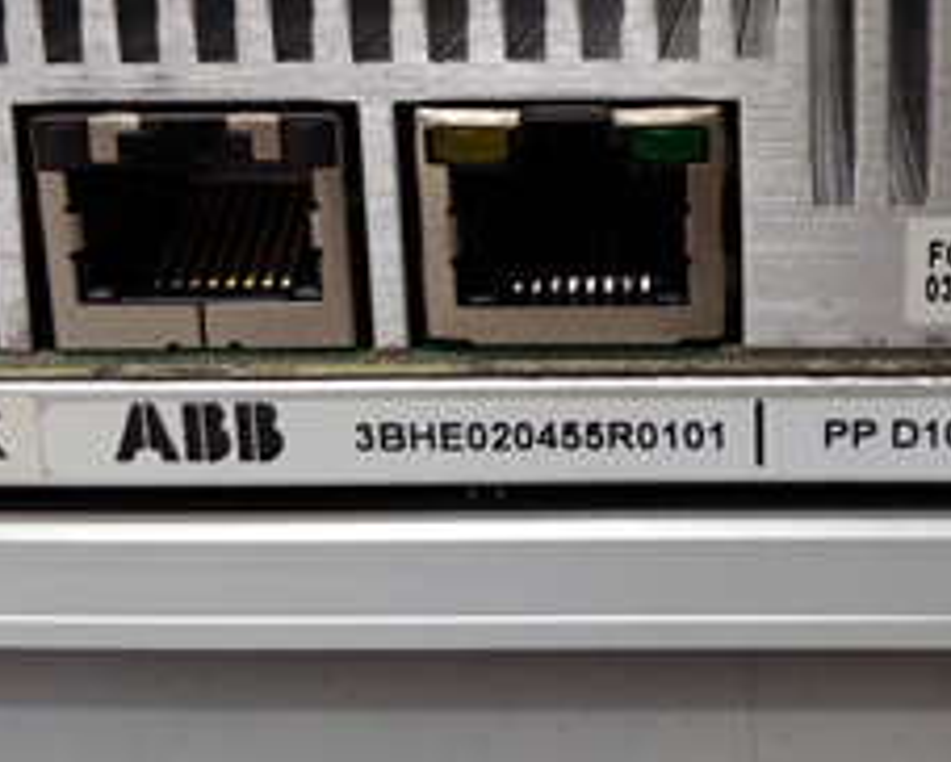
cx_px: 767
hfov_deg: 31.6
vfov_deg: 25.8
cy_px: 144
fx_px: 1634
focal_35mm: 58
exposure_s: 1/33
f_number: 2
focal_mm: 3.79
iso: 218
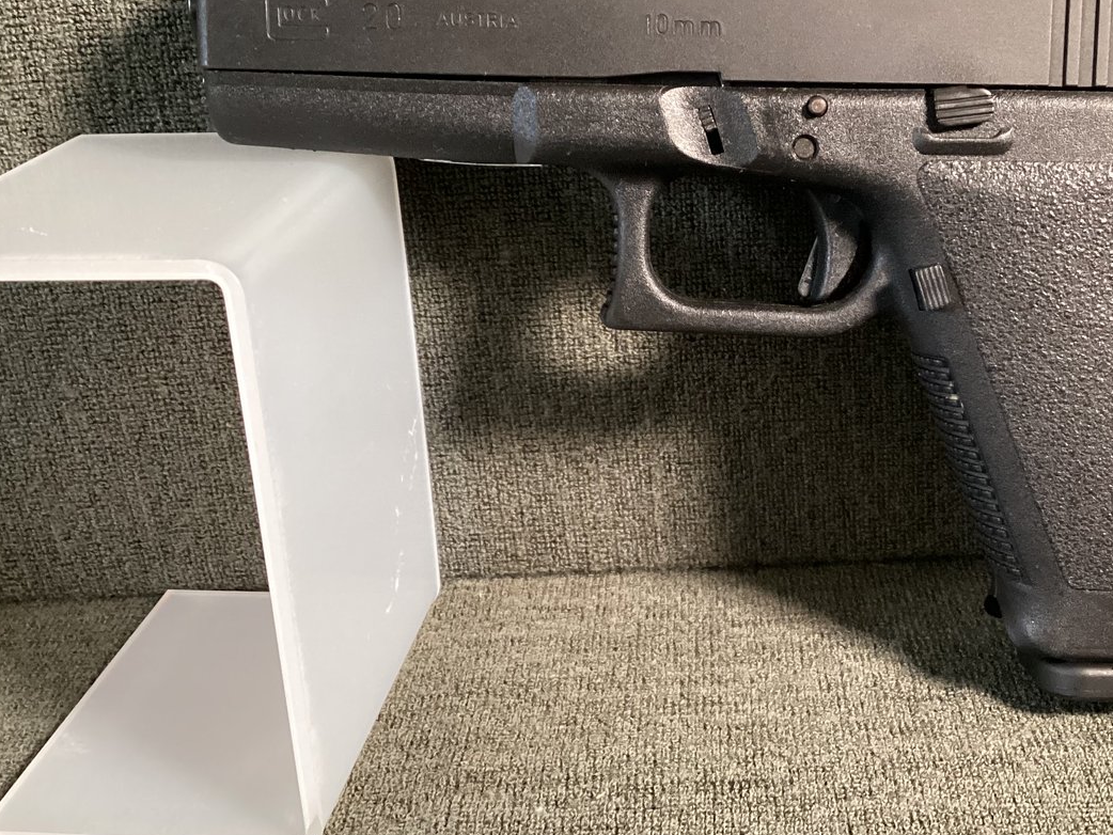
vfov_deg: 32.1
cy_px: 346
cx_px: 745
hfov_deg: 41.5
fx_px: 1447
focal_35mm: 45
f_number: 2.4
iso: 320
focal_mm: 3.3
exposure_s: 1/40
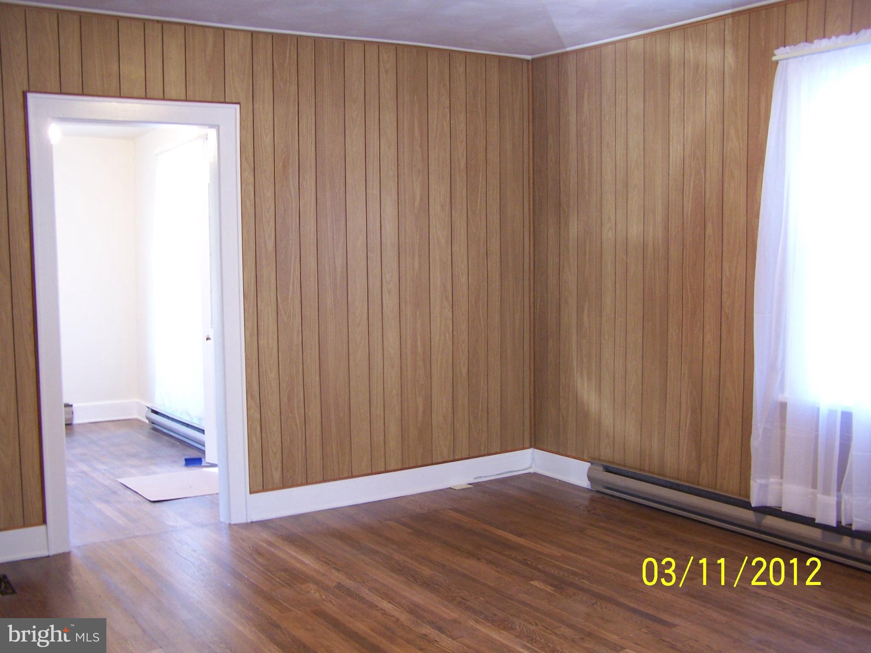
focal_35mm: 38
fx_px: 956
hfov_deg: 49.0
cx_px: 436
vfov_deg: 37.7
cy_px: 326
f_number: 2.8
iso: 140
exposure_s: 1/8
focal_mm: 6.3
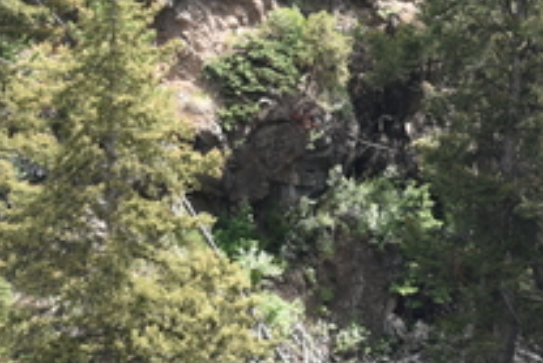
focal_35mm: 338
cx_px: 632
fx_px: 5102
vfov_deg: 4.1
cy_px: -55
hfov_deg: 6.1
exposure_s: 1/160
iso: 100
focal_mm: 55
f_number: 6.3
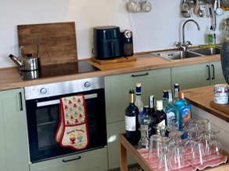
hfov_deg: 30.7
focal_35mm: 61
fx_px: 403
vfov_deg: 23.6
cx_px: 194
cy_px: 31
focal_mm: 3.99
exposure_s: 1/100
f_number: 1.8
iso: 40
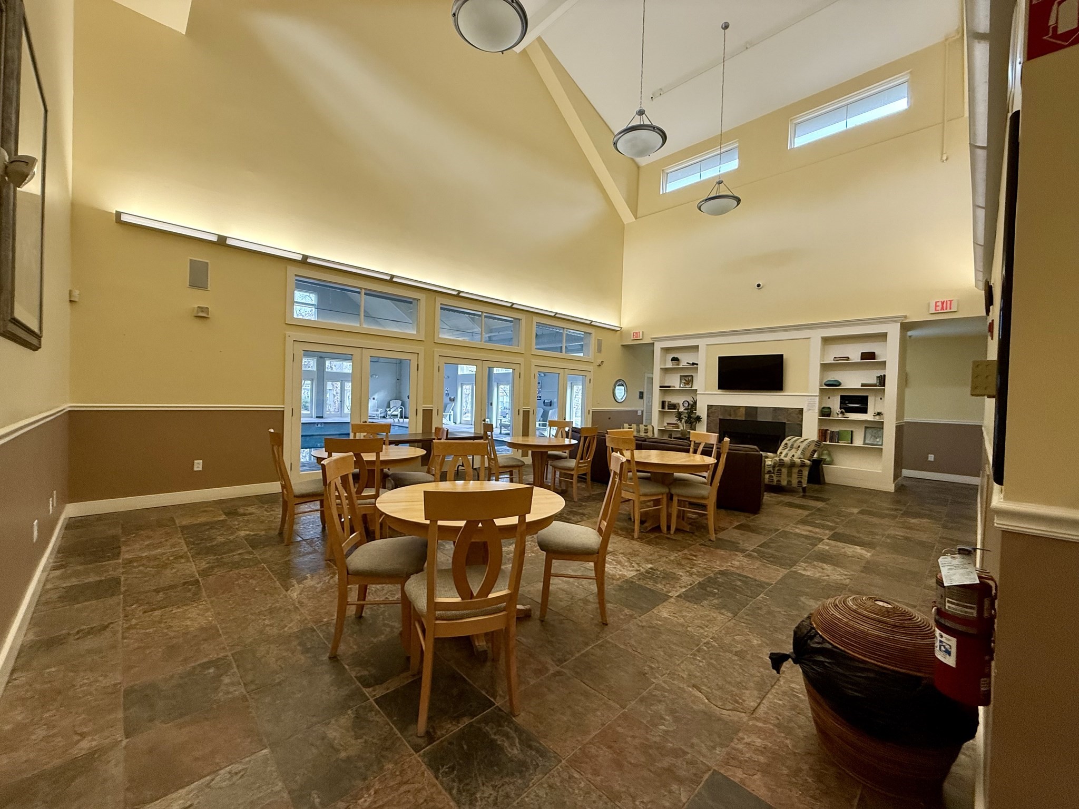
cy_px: 404
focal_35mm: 14
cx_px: 540
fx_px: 436
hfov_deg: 102.1
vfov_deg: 85.7
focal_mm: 2.22
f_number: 2.2
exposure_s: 1/120
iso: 250
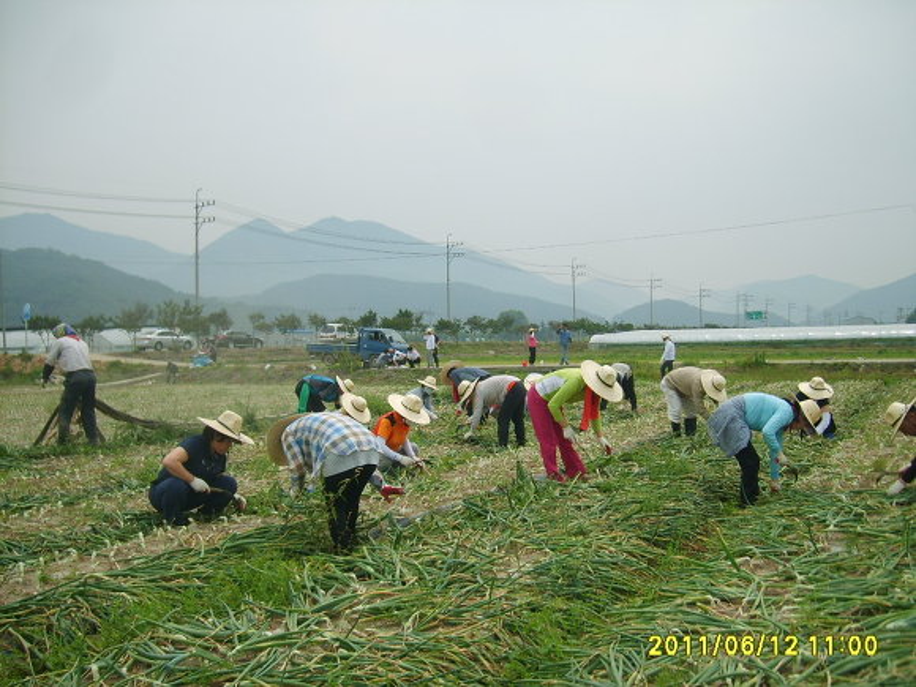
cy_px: 344
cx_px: 458
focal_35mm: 35
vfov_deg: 40.7
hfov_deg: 52.6
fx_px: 926
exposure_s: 1/180
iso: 50
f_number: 7.1
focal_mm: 5.8
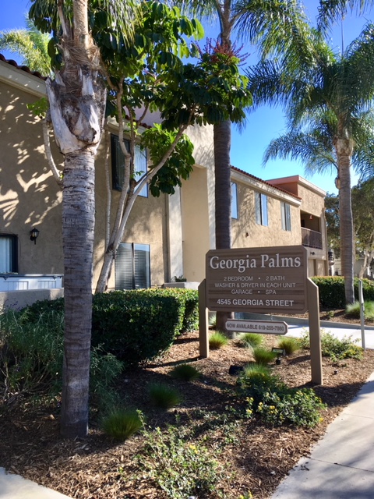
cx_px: 187
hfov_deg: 48.2
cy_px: 250
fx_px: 418
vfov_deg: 61.7
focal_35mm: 29
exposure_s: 1/605
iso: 25
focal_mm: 4.15
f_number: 2.2
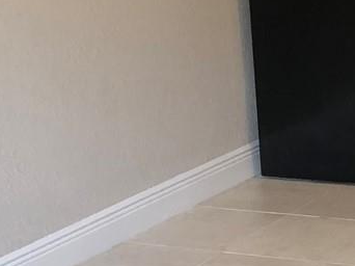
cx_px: 610
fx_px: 1343
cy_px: 30
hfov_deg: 13.7
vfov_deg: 11.2
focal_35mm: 131
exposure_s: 1/24
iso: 32
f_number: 1.8
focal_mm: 4
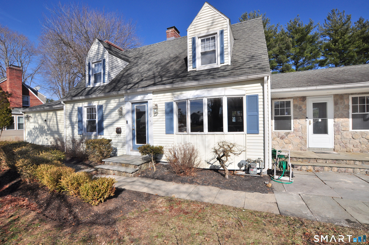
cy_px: 122
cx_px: 184
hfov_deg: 100.5
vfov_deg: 77.2
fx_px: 154
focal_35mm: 15
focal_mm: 10
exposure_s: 1/640
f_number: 9
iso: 250
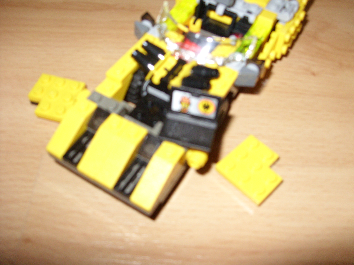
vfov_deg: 37.7
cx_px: 177
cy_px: 132
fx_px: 389
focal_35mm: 38
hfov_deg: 49.0
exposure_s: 1/30
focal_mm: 6.3
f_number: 2.8
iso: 200
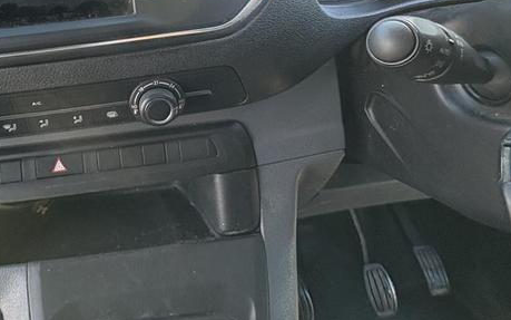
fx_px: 404
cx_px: 135
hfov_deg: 61.4
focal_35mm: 29
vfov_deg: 39.5
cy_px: 21
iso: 160
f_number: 2.2
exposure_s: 1/99
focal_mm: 2.22
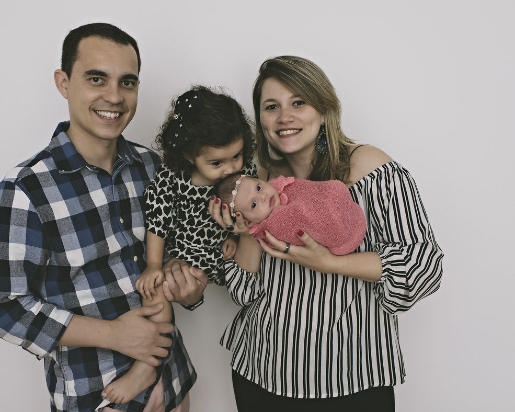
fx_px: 610
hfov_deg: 45.6
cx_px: 218
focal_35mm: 40
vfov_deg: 37.3
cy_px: 205
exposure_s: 1/250
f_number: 3.2
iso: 320
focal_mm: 35
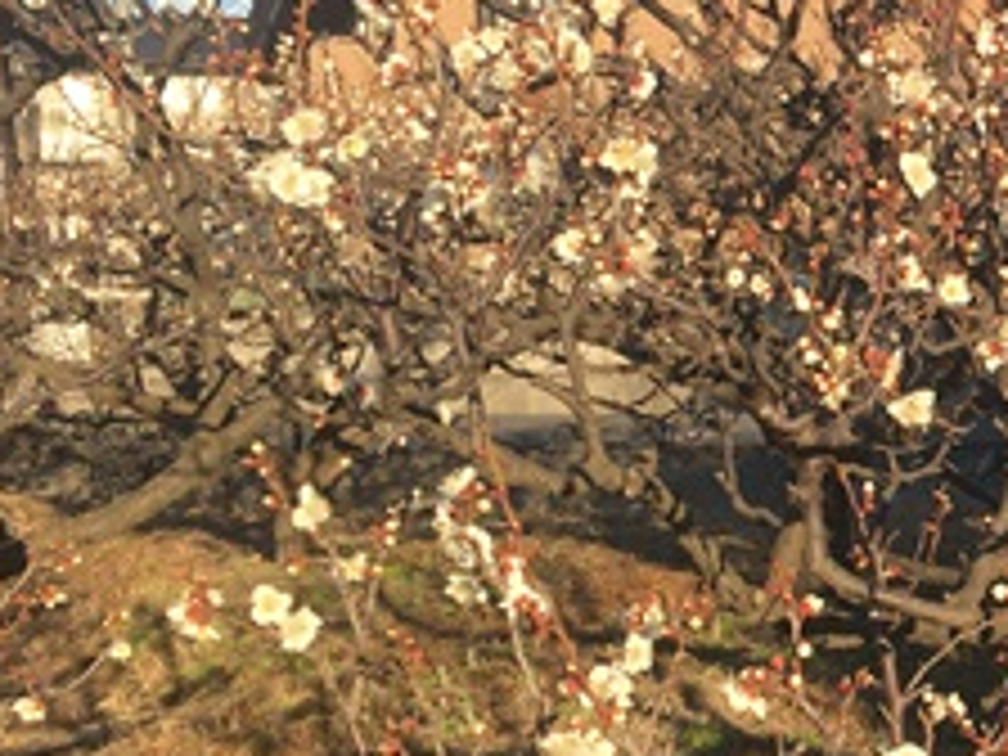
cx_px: 1172
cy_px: 423
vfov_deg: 21.3
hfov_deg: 25.6
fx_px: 2009
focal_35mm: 69
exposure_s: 1/777
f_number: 2.2
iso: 25
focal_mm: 4.15
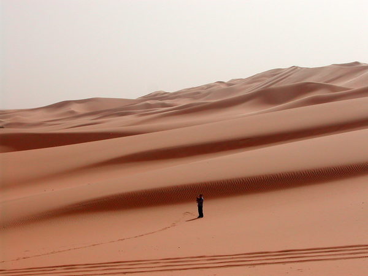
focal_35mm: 114
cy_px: 138
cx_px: 184
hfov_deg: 17.3
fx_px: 1212
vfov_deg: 13.0
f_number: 13.4
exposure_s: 1/222
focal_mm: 24
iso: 100
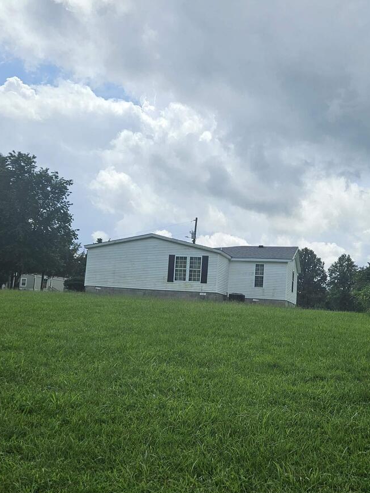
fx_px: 542
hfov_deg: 37.6
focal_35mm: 38
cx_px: 222
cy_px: 260
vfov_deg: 49.0
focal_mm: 5.4
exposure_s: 1/2812
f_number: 1.8
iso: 25
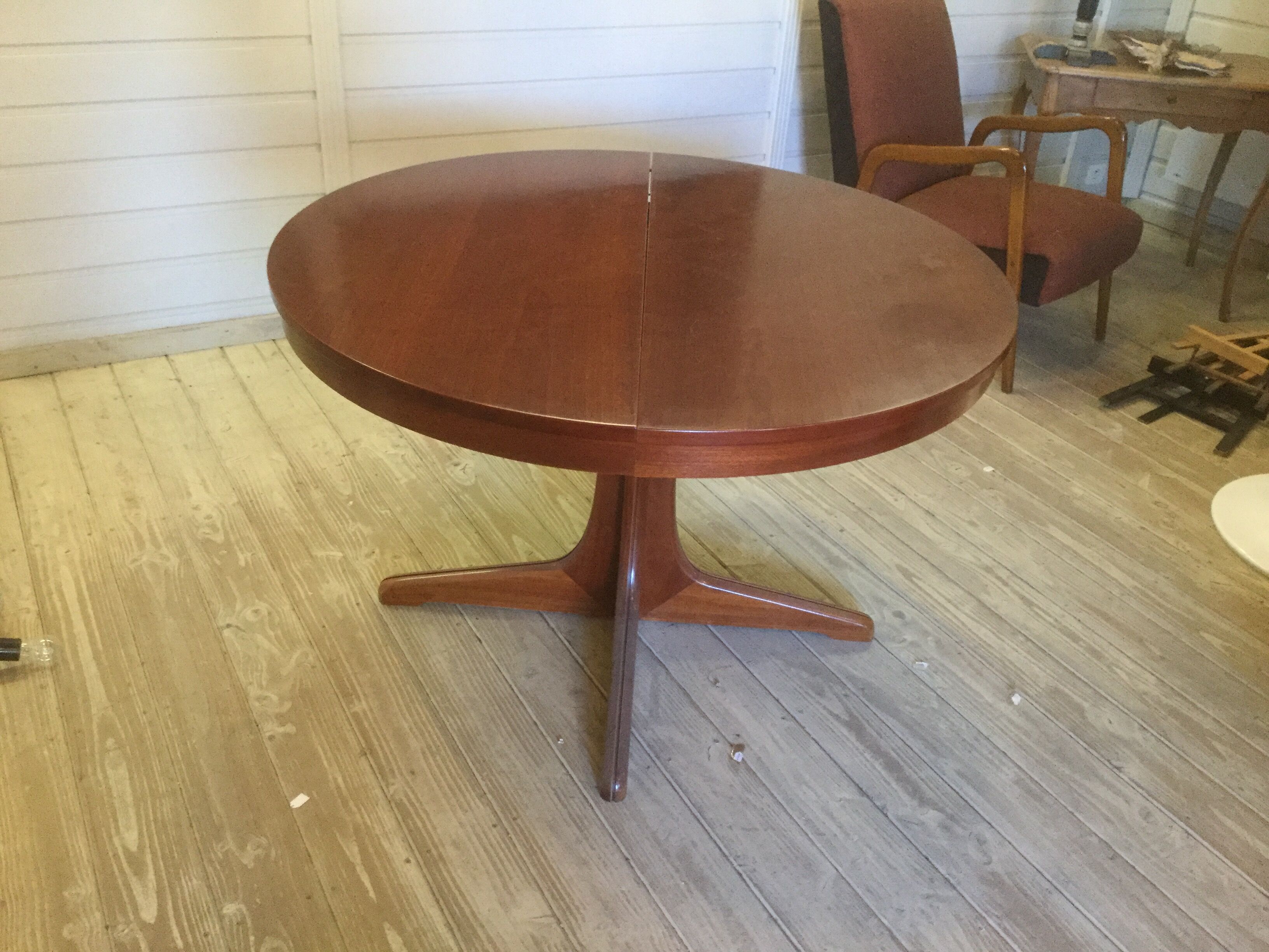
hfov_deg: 58.4
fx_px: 1136
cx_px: 634
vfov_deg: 45.4
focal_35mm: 31
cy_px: 476
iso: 200
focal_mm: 3.3
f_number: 2.4
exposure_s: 1/20
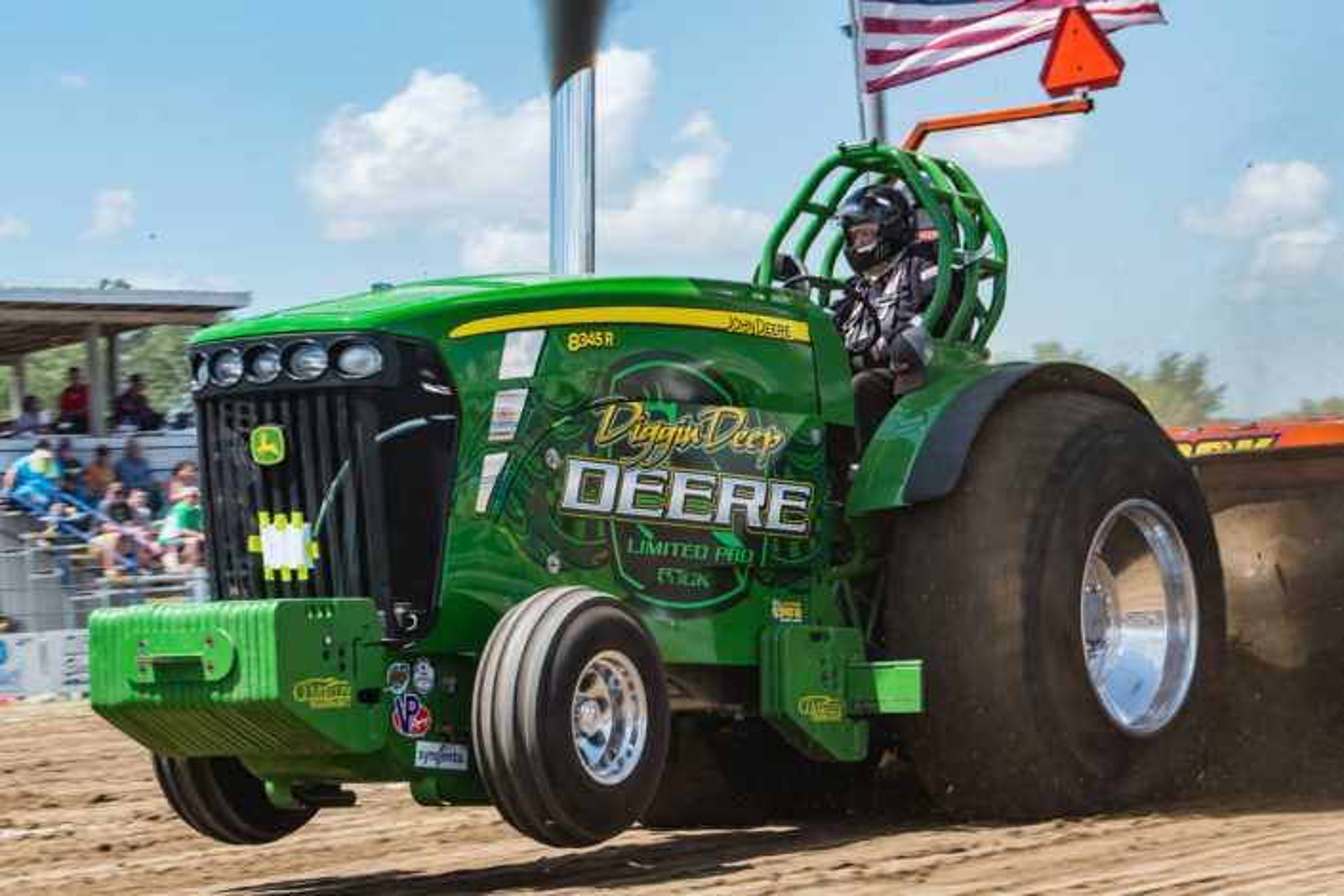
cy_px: 448
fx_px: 3920
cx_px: 672
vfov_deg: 13.0
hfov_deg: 19.5
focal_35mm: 105
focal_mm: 70
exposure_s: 1/125
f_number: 13
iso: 100
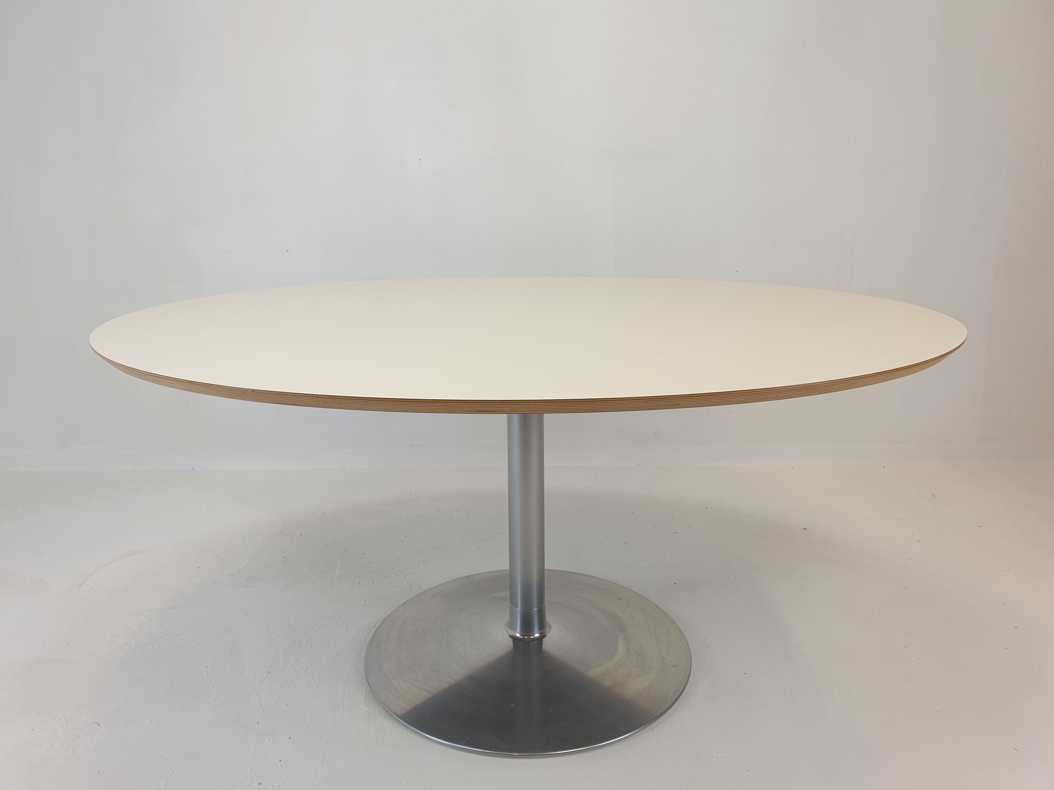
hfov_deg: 67.3
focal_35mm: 26
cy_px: 395
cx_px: 527
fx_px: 792
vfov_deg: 53.1
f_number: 2.4
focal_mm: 4.3
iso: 50
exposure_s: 1/100
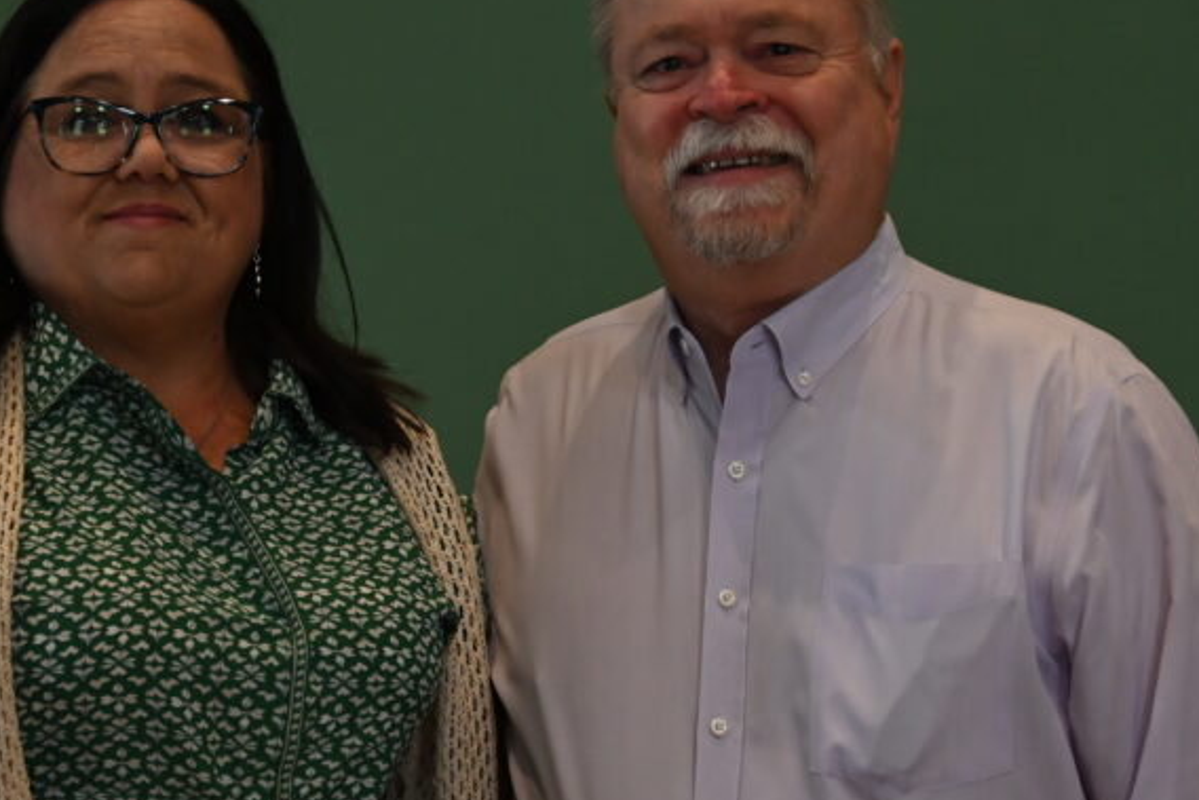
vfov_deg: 7.5
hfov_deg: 11.2
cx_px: 433
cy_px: 439
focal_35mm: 184
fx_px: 6129
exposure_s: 1/125
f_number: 6.3
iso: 2000
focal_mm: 102
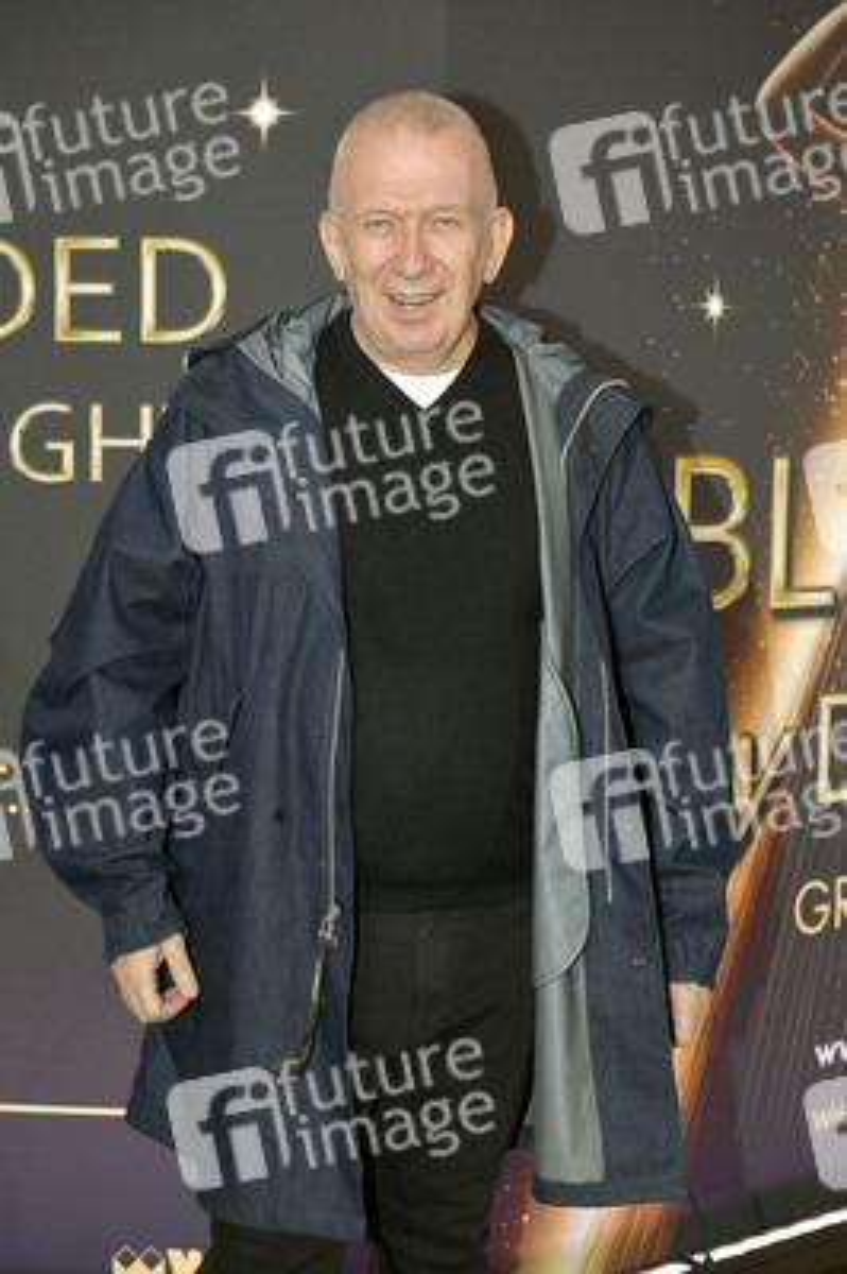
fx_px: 2050
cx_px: 424
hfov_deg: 23.3
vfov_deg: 34.5
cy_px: 637
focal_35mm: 58
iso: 1250
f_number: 6.3
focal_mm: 58
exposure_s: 1/250
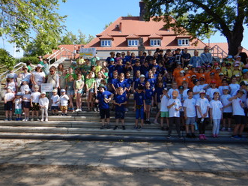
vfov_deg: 48.2
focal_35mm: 29
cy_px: 92
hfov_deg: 61.7
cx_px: 127
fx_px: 208
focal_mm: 4.3
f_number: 2.8
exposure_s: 1/1000
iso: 125
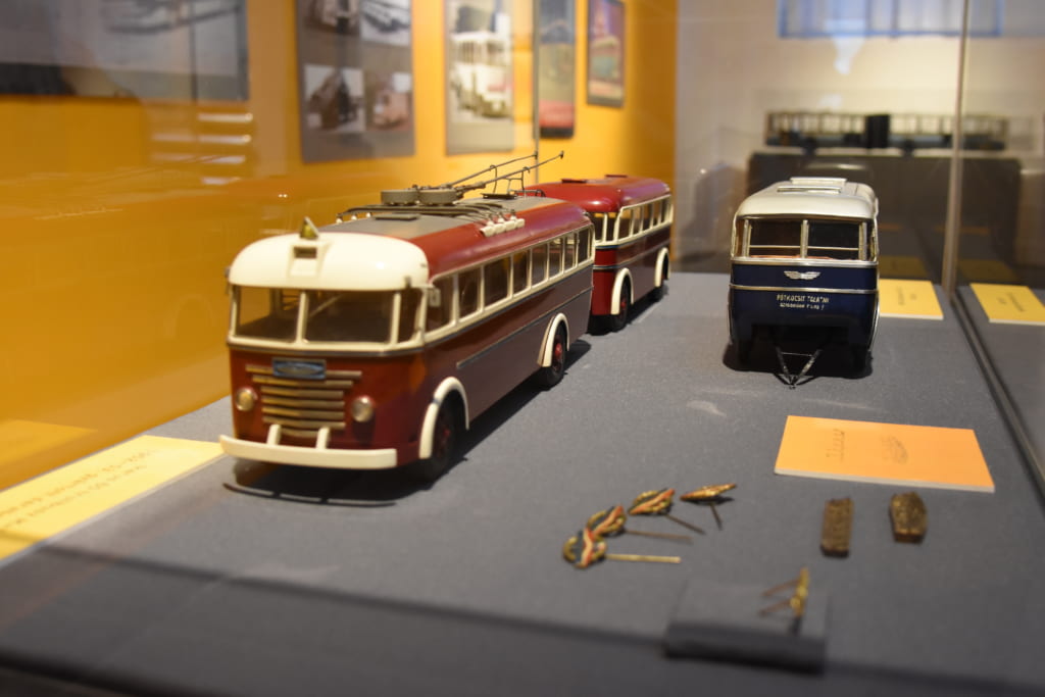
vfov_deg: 36.9
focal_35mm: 36
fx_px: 1045
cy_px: 348
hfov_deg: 53.1
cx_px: 522
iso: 1600
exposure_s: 1/80
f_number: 4.5
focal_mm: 24
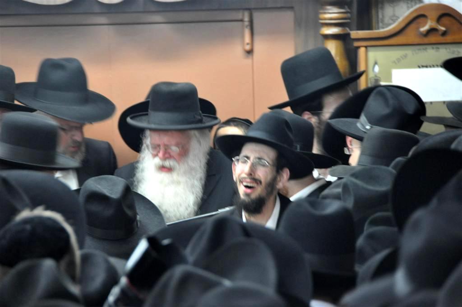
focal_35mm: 300
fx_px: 3845
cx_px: 231
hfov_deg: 6.9
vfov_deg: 4.6
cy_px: 154
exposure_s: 1/20
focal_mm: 200
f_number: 5.6
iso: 1600
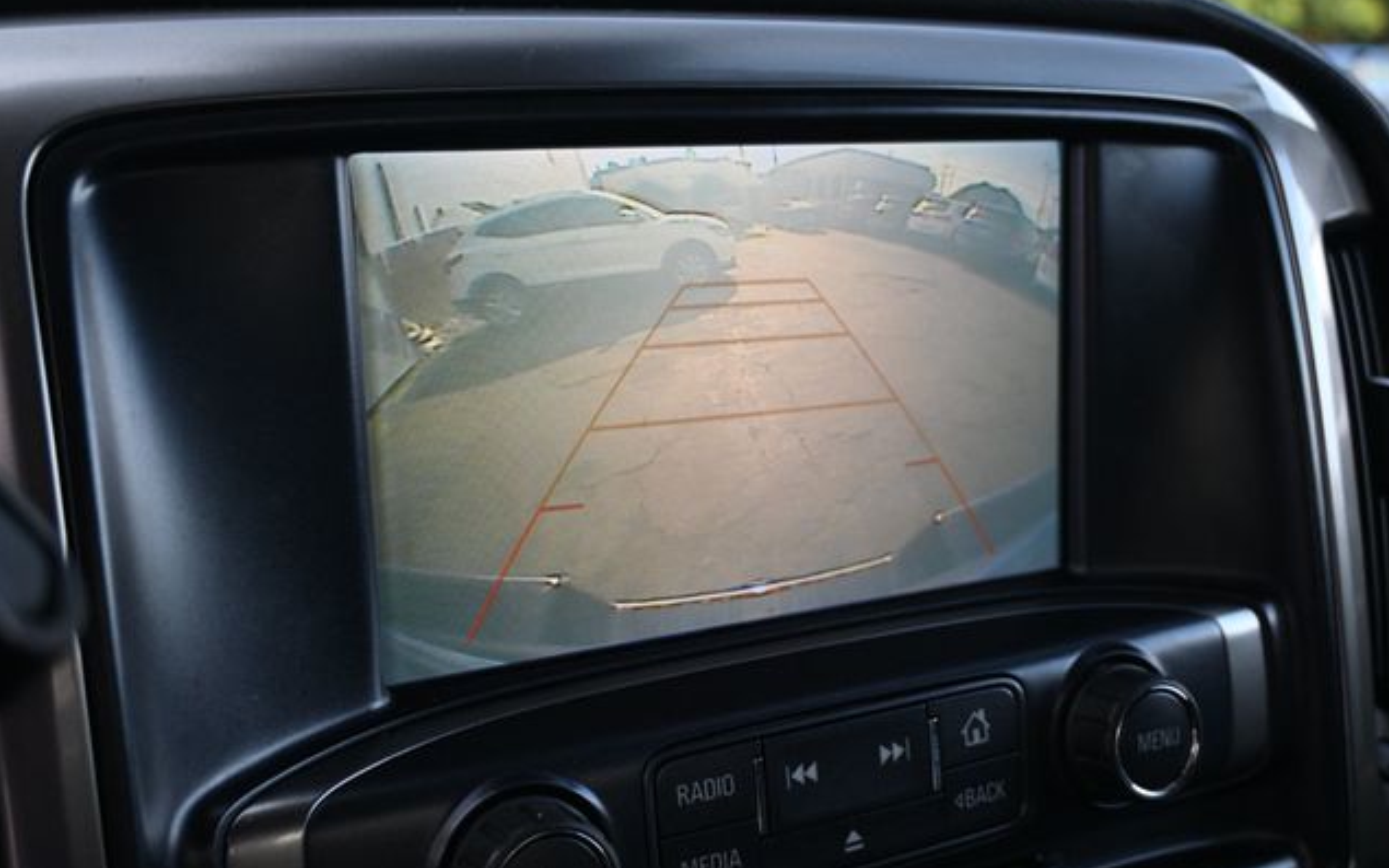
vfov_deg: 33.2
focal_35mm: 39
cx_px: 696
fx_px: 1458
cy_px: 439
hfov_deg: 50.9
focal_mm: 25
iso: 400
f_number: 4.2
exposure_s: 1/200
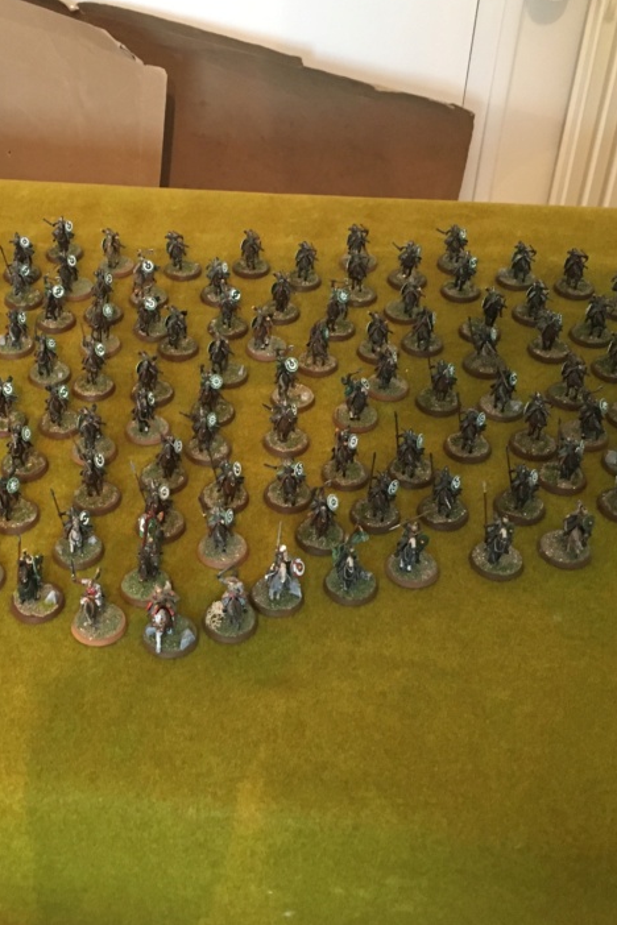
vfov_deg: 44.5
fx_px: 1131
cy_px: 444
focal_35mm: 44
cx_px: 206
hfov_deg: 30.3
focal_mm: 4.15
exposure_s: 1/20
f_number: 2.2
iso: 200
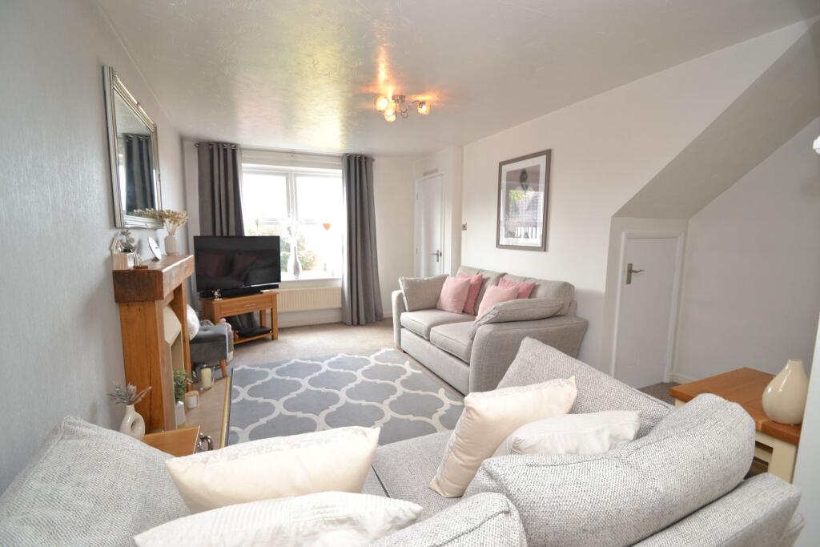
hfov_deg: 100.4
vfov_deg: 77.3
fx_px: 342
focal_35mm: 15
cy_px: 274
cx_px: 410
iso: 560
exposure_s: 1/60
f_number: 3.5
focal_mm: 10
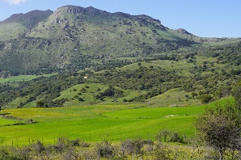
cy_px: 73
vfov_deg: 28.6
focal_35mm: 47
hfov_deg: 41.7
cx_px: 91
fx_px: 314
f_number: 10
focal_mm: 35
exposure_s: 1/160
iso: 100
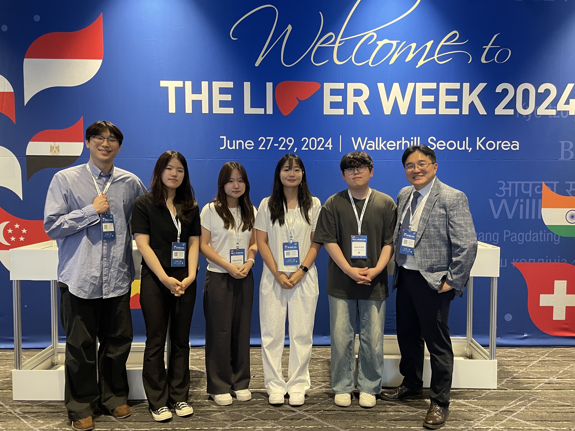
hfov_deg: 61.6
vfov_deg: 48.2
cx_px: 301
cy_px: 219
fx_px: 482
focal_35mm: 29
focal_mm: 4.2
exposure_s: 1/60
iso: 320
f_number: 1.6
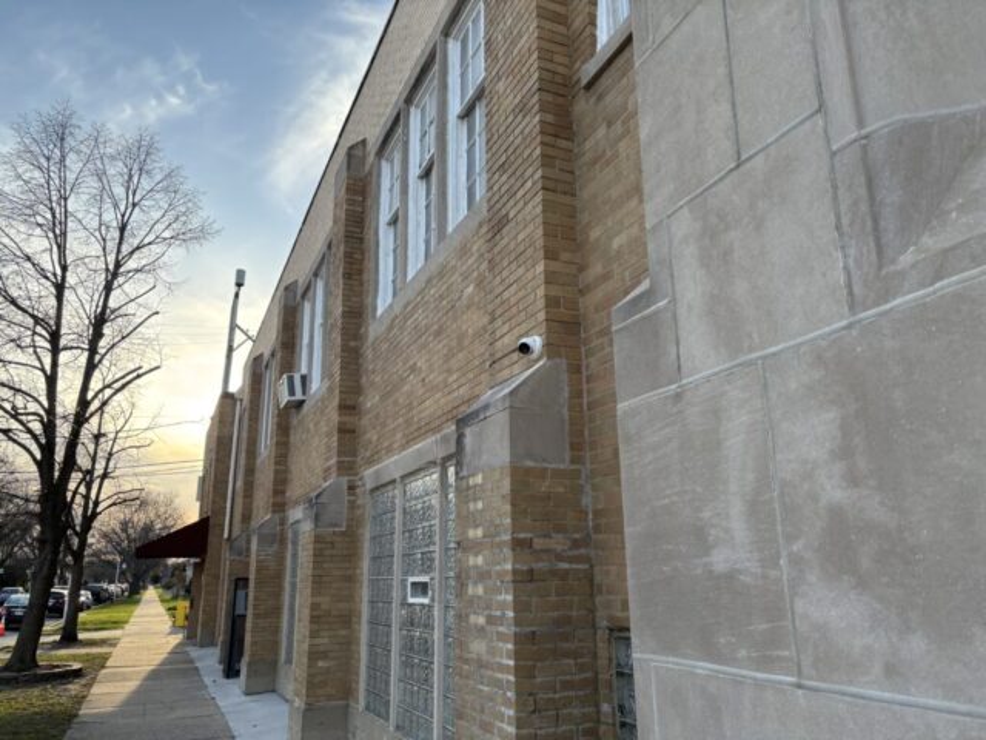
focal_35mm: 26
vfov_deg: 53.1
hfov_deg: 67.3
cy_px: 370
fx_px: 741
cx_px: 493
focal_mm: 5.96
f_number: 1.6
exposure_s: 1/792
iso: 50
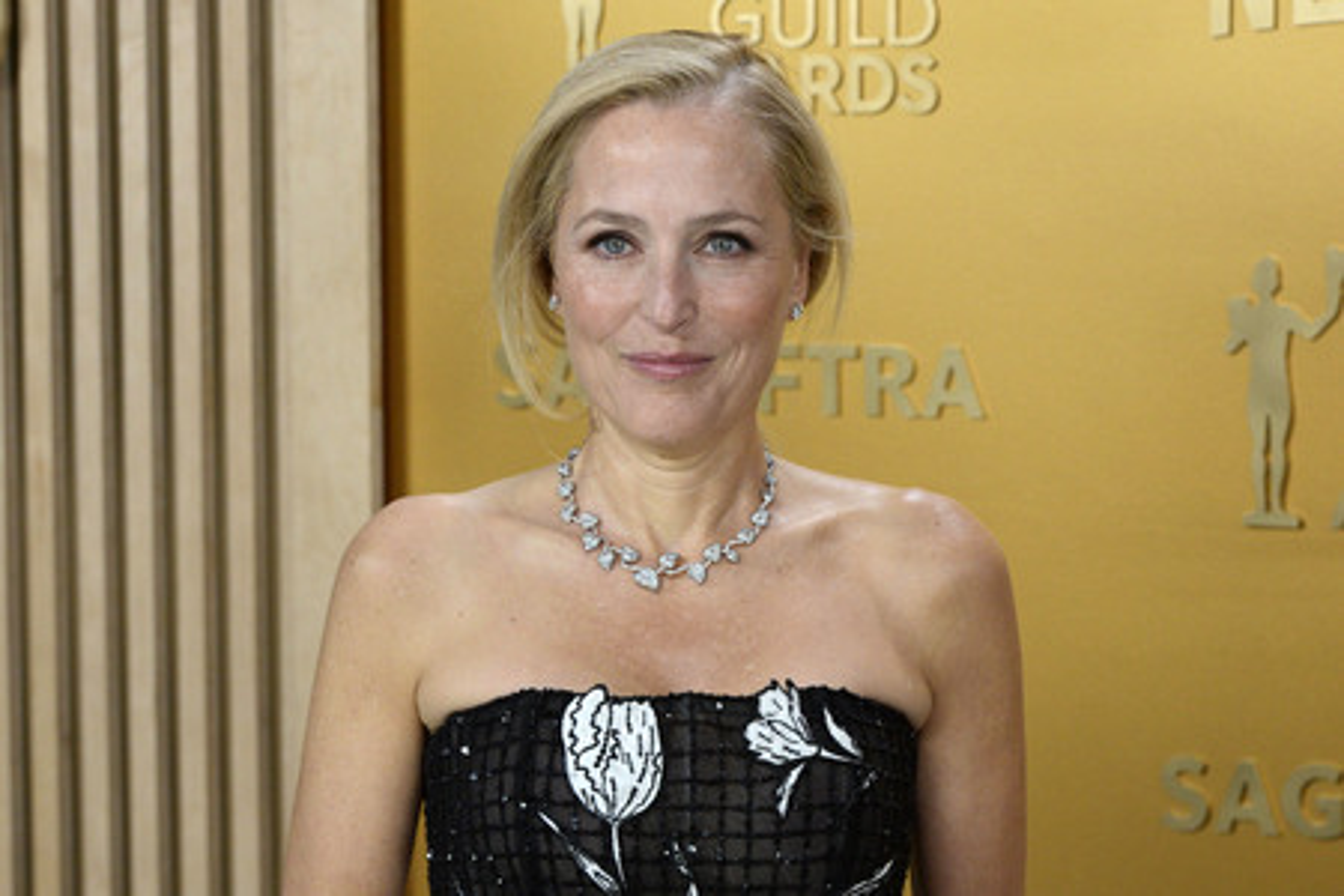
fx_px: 3733
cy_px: 448
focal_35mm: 100
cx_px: 672
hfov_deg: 20.4
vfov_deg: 13.7
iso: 2500
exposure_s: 1/250
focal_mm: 100
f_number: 6.3
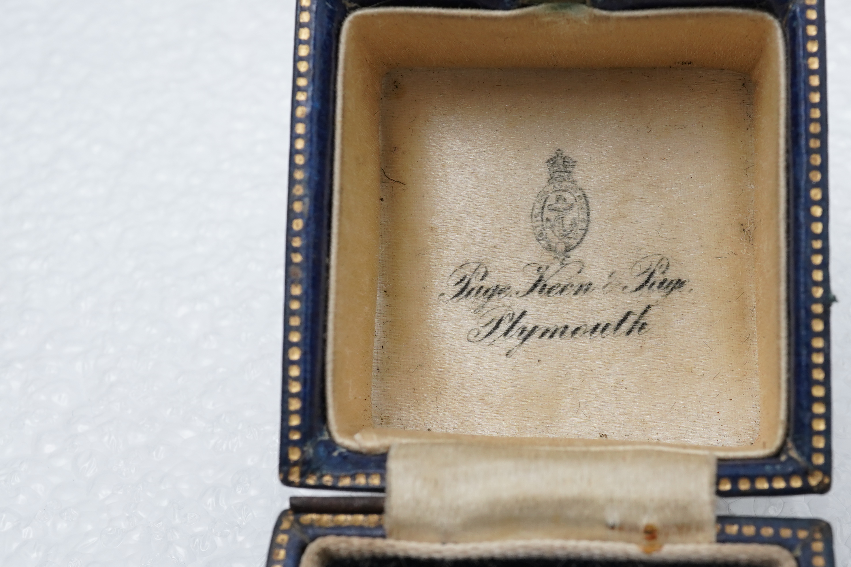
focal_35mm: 60
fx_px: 1418
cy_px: 294
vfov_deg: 22.6
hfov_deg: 33.2
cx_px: 557
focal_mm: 30
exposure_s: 1/125
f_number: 20
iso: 500
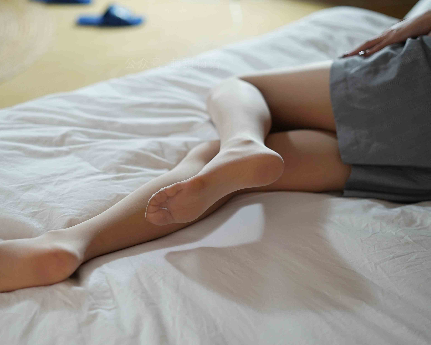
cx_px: 177
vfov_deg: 23.8
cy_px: 172
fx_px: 816
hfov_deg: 29.5
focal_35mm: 64
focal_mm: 50
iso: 500
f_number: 2
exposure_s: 1/320
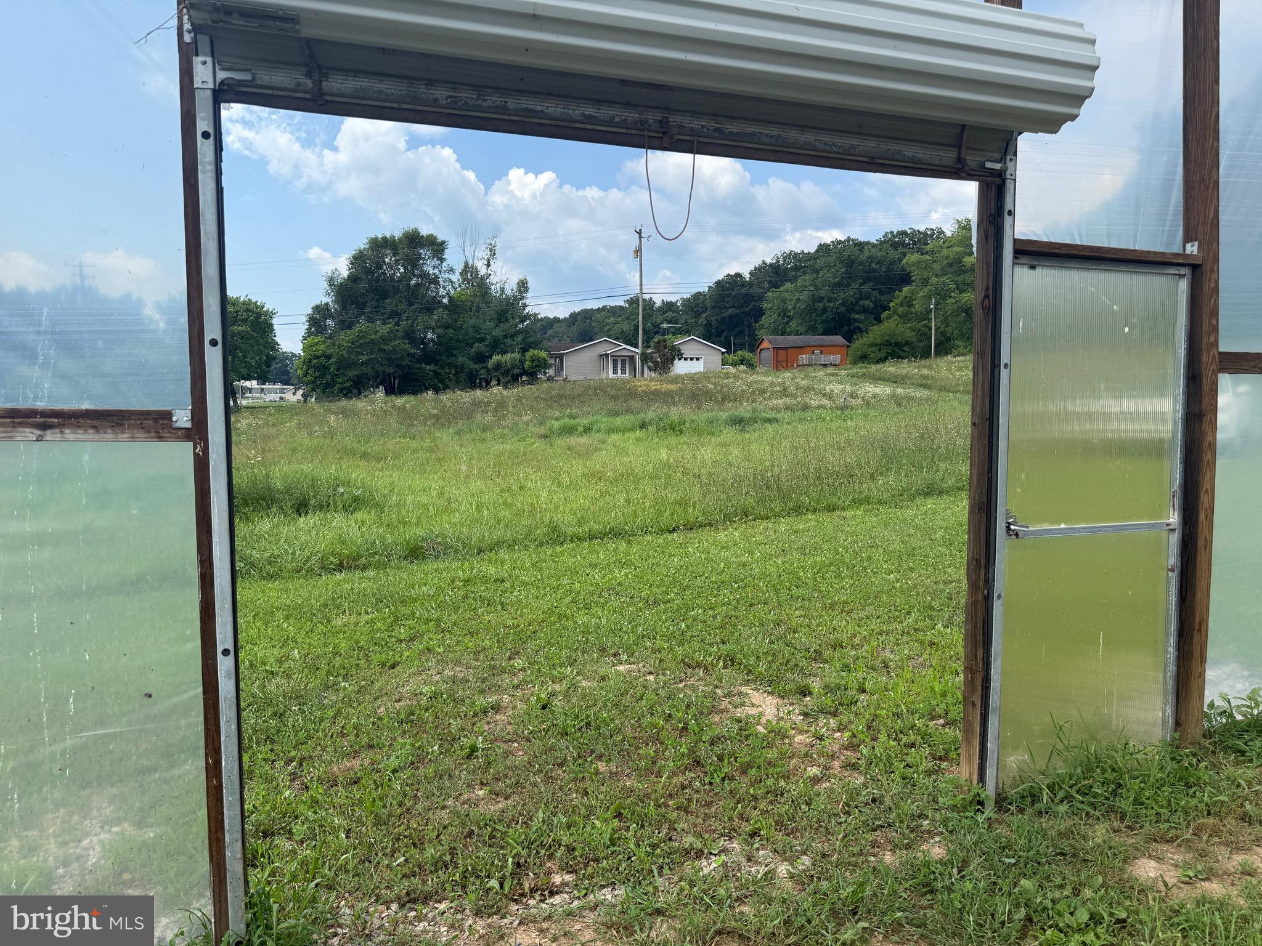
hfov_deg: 71.6
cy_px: 473
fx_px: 875
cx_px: 631
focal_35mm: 24
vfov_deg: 56.8
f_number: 1.78
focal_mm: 6.76
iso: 80
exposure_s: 1/3021
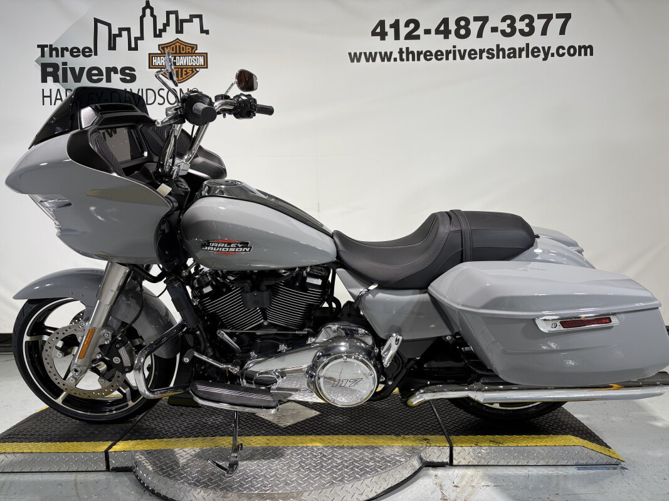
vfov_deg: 53.1
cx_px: 334
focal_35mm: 26
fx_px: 502
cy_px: 250
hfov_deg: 67.3
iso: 40
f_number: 1.6
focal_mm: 5.96
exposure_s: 1/120
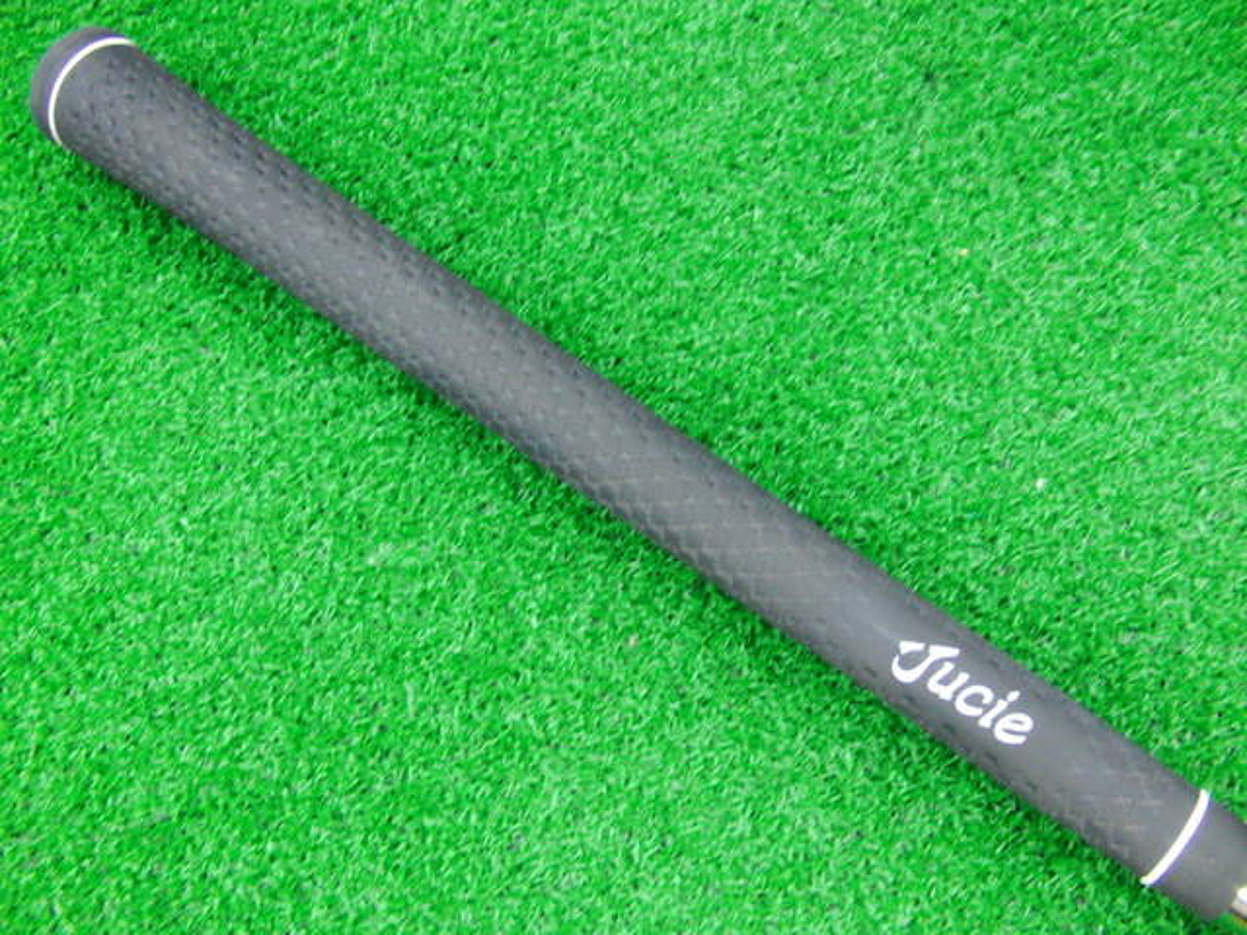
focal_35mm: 37
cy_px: 468
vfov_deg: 38.7
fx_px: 1333
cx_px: 624
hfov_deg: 50.1
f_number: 3.6
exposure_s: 1/15
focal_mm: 6.42
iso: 400
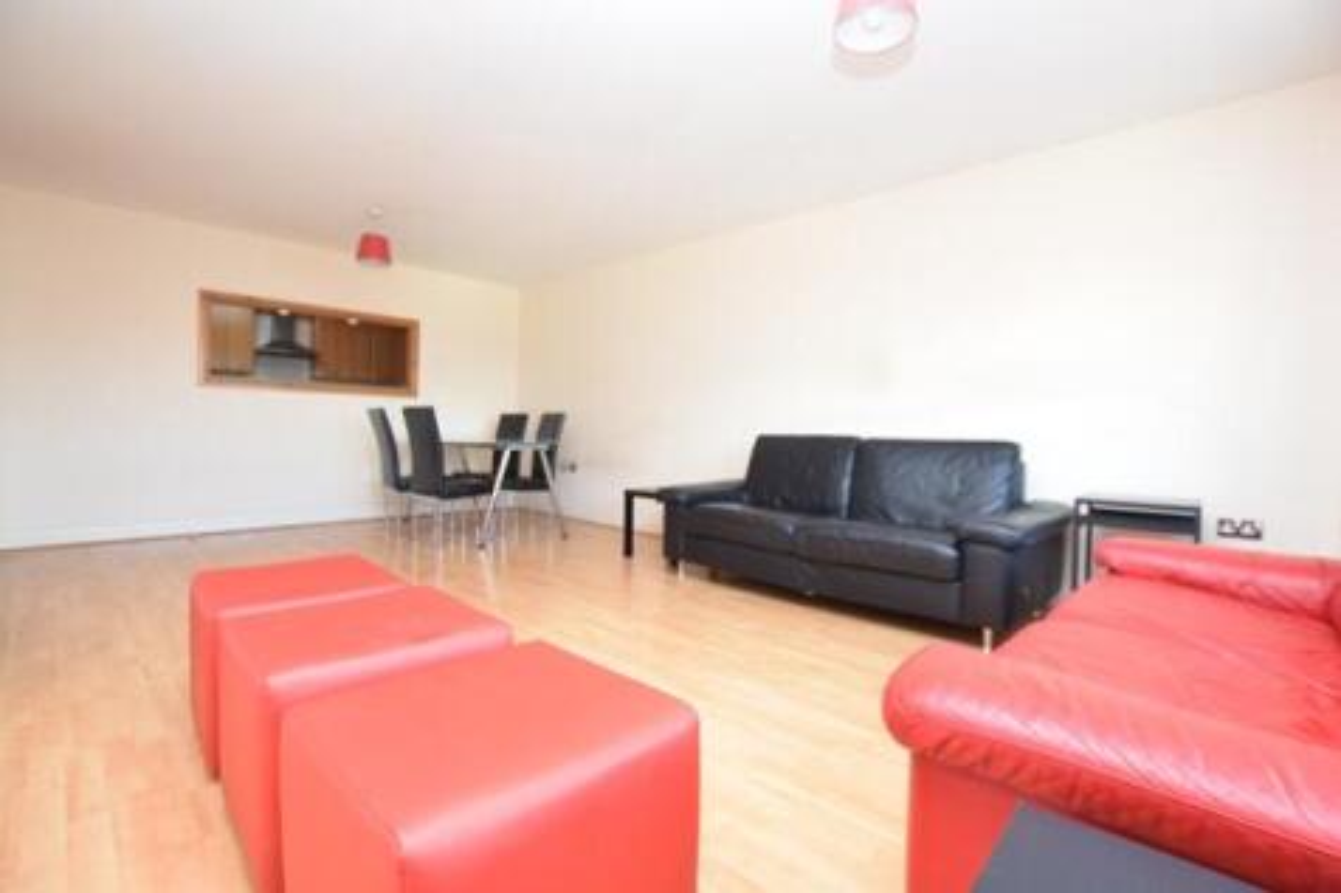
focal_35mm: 15
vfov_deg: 77.3
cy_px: 446
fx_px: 559
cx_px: 670
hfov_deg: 100.4
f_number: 4.5
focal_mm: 10
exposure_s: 1/80
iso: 800
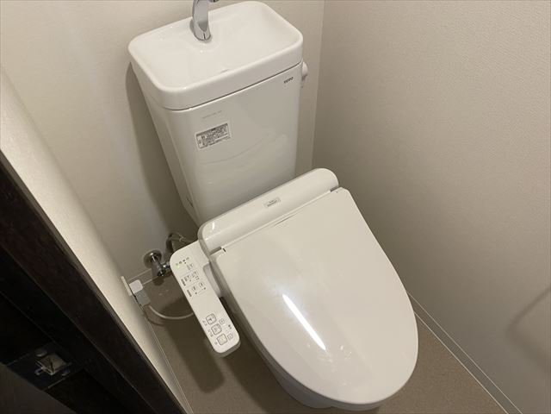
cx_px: 276
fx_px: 414
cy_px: 207
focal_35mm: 26
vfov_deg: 53.1
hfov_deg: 67.3
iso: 125
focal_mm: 4.25
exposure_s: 1/50
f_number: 1.8
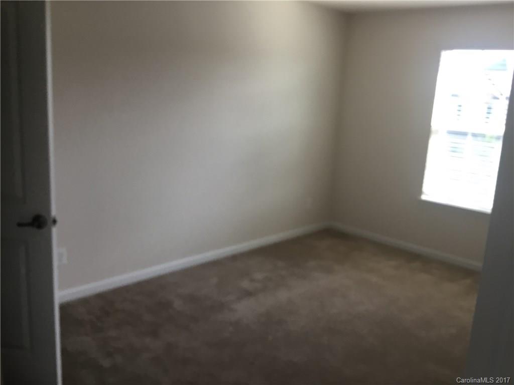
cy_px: 192
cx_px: 257
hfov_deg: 58.4
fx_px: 460
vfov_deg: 45.4
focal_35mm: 31
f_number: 2.4
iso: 32
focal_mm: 3.3
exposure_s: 1/40
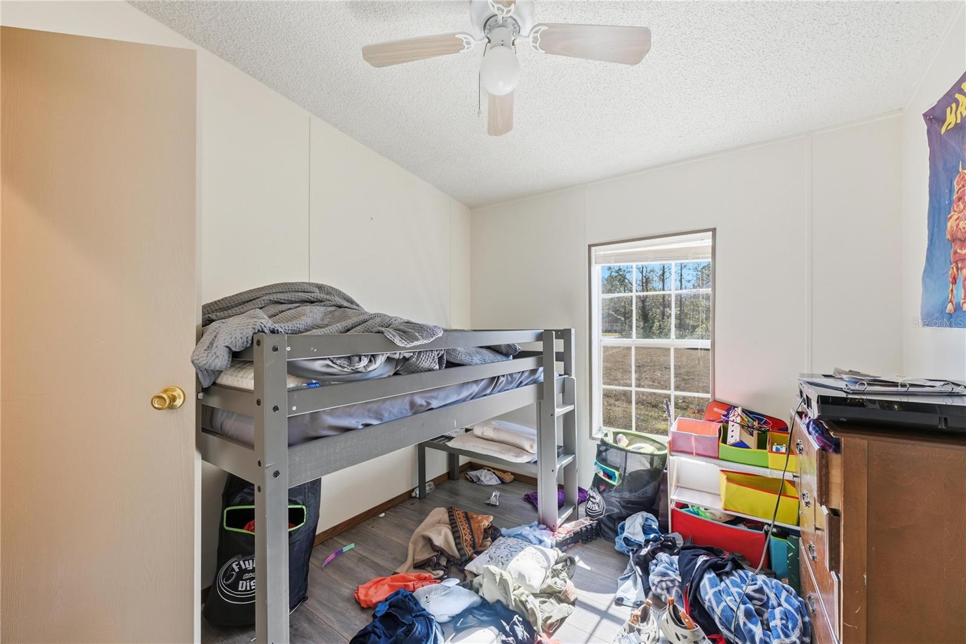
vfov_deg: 81.2
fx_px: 376
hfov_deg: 104.3
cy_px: 322
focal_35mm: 14
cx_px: 483
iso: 400
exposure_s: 1/1000
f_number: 8
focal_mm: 14
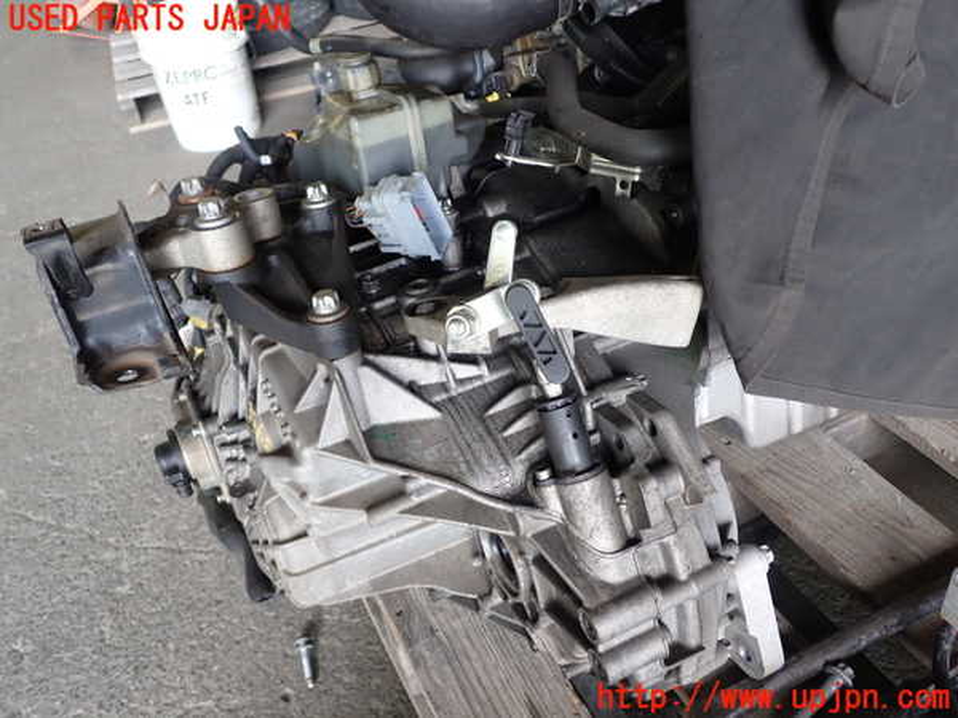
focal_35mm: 30
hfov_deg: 60.0
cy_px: 359
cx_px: 479
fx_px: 830
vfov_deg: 46.8
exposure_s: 1/60
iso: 200
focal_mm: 5.4
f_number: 2.3
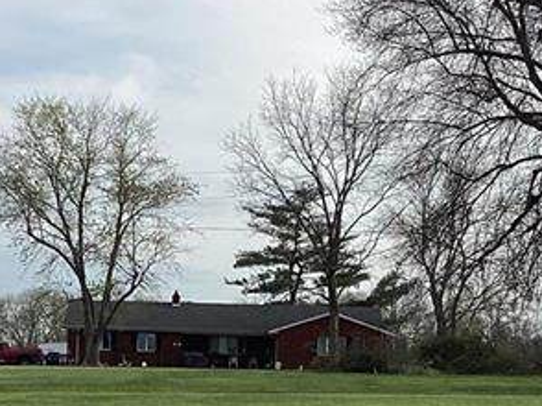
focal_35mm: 108
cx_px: 173
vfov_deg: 13.6
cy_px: 303
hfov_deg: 18.2
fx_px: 1690
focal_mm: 3.3
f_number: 2.4
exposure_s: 1/1101
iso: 25
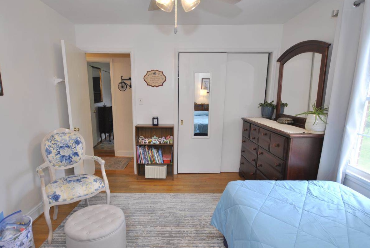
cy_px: 135
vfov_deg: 64.6
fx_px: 196
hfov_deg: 86.7
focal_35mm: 19
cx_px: 174
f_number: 4
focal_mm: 10
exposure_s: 1/30
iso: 200
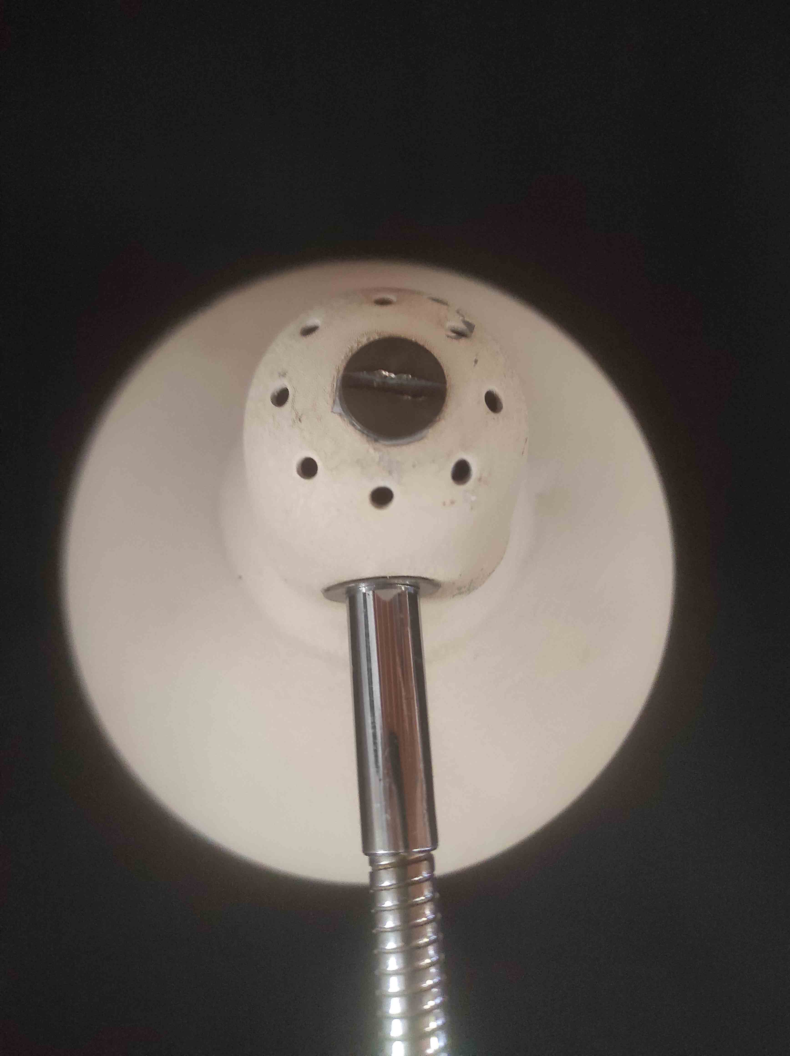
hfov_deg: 54.8
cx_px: 395
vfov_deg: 69.4
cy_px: 528
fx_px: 762
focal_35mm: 25
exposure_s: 1/20
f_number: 1.89
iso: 2515
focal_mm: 5.43
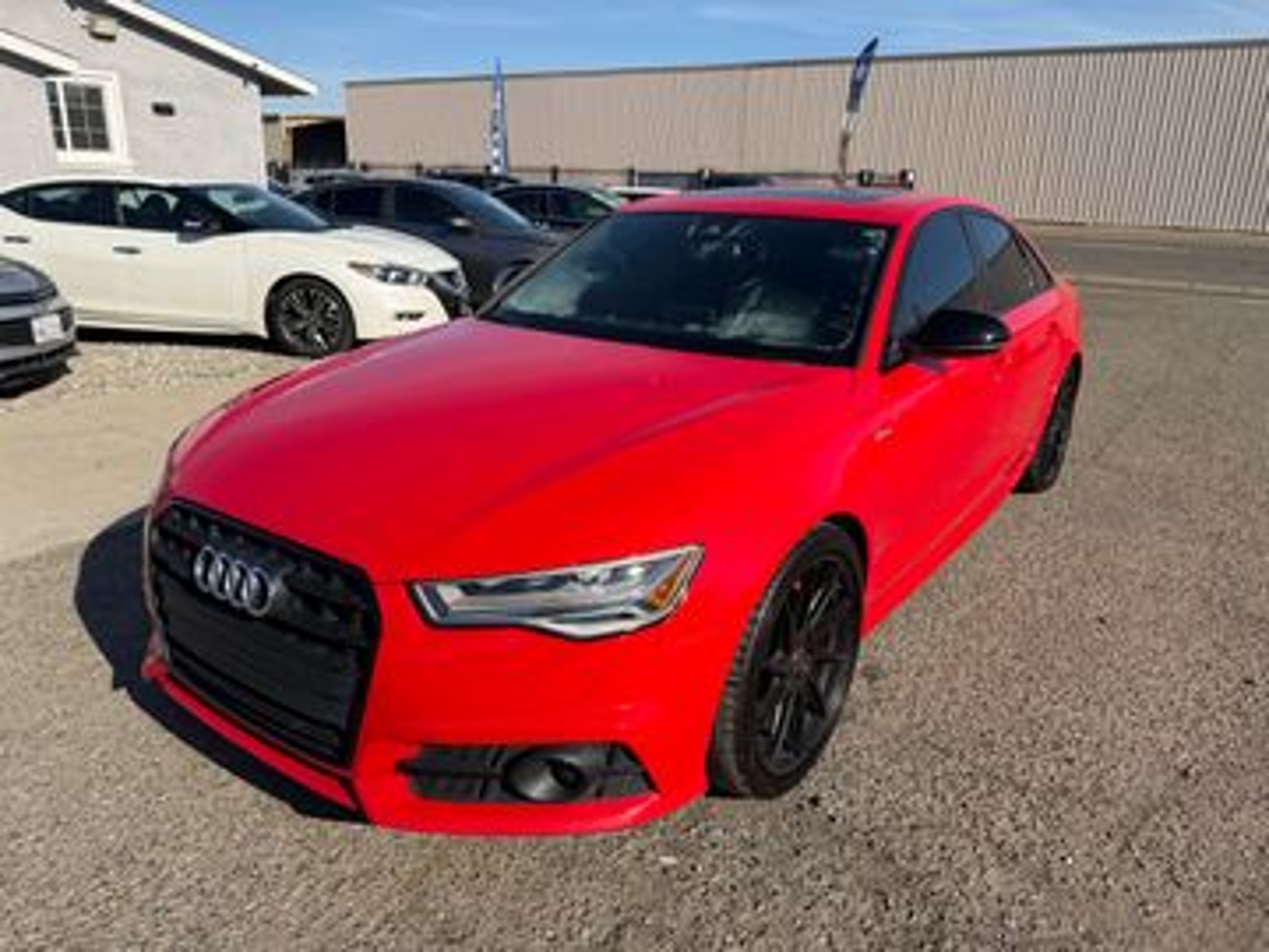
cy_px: 476
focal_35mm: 24
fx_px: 880
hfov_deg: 71.6
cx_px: 634
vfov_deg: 56.8
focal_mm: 6.76
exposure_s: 1/4405
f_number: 1.78
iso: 80
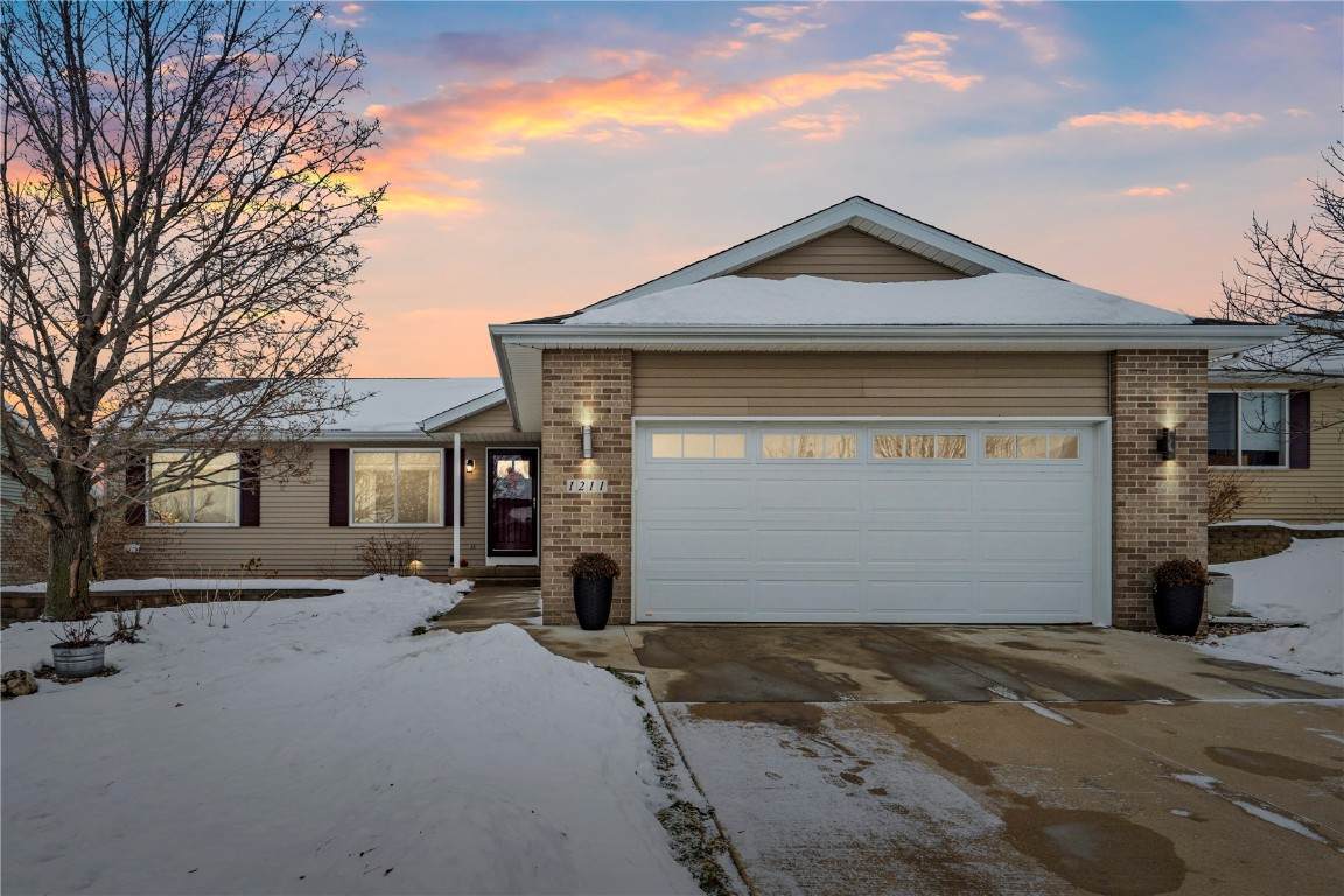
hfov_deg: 90.0
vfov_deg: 67.4
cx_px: 672
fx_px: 672
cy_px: 448
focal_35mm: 18
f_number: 10
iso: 400
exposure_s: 1/320
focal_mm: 18
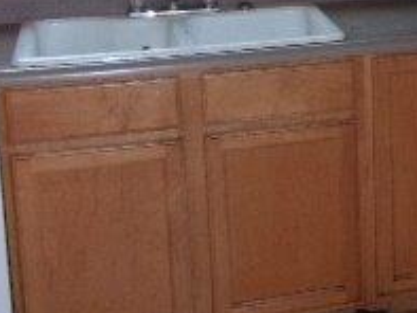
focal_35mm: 91
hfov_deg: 19.6
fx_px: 1097
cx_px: 563
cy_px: 8
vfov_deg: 16.0
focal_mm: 5.1
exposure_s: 1/34
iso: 400
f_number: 3.9
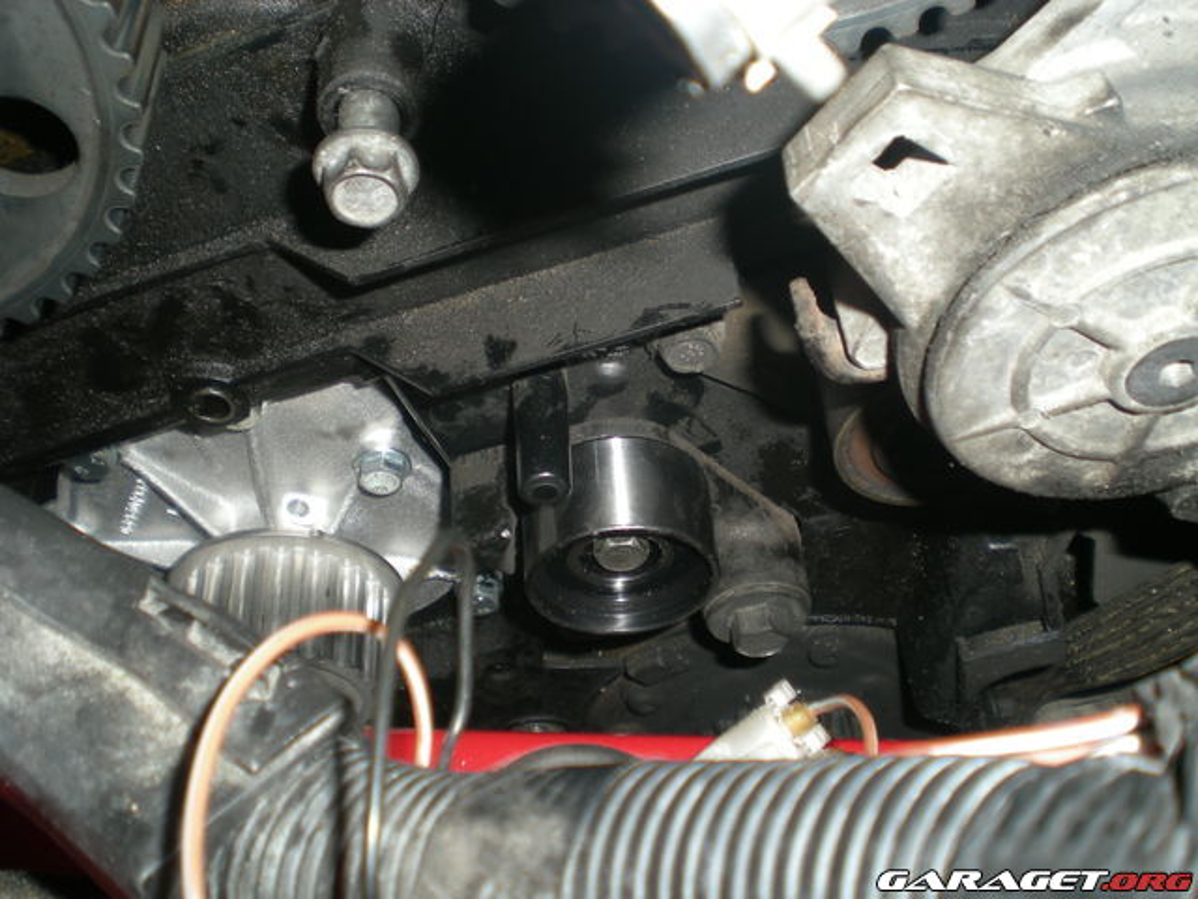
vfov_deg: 37.7
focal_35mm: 38
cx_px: 599
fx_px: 1315
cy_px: 450
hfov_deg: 49.0
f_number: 3.1
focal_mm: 6.3
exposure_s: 1/60
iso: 50
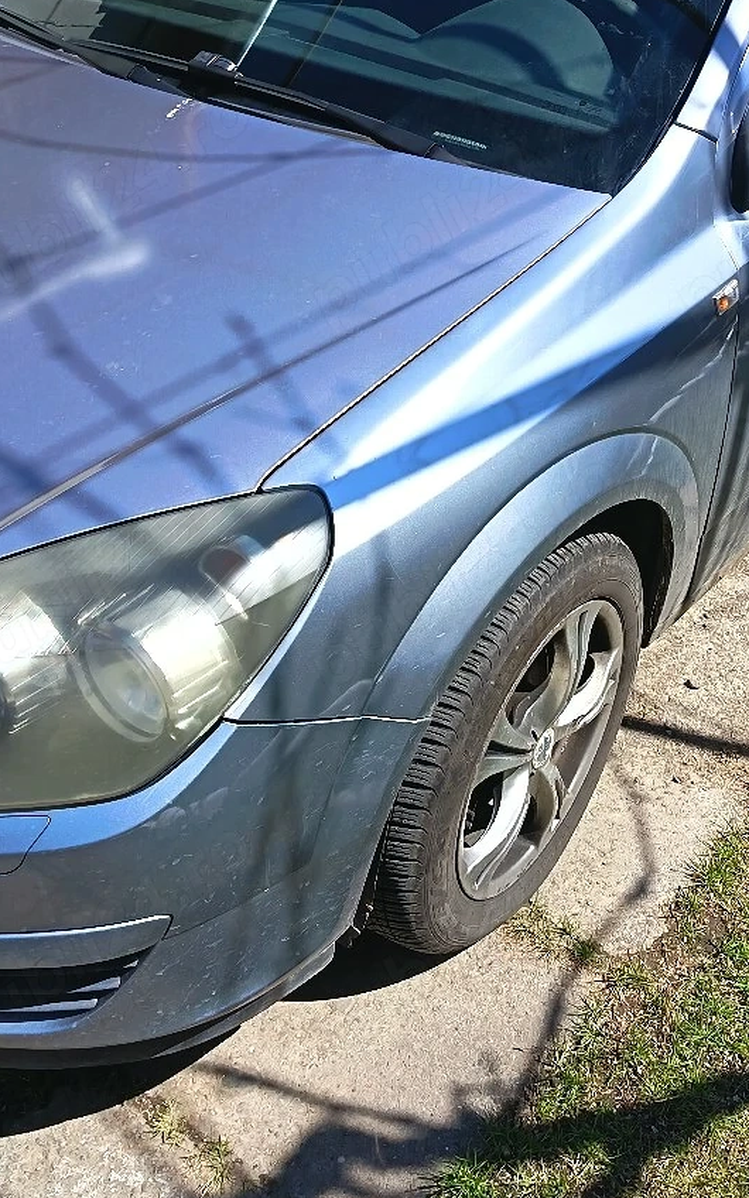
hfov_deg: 31.5
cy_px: 631
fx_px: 1306
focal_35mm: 40
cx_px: 557
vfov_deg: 49.3
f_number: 1.75
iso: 100
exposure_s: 1/714
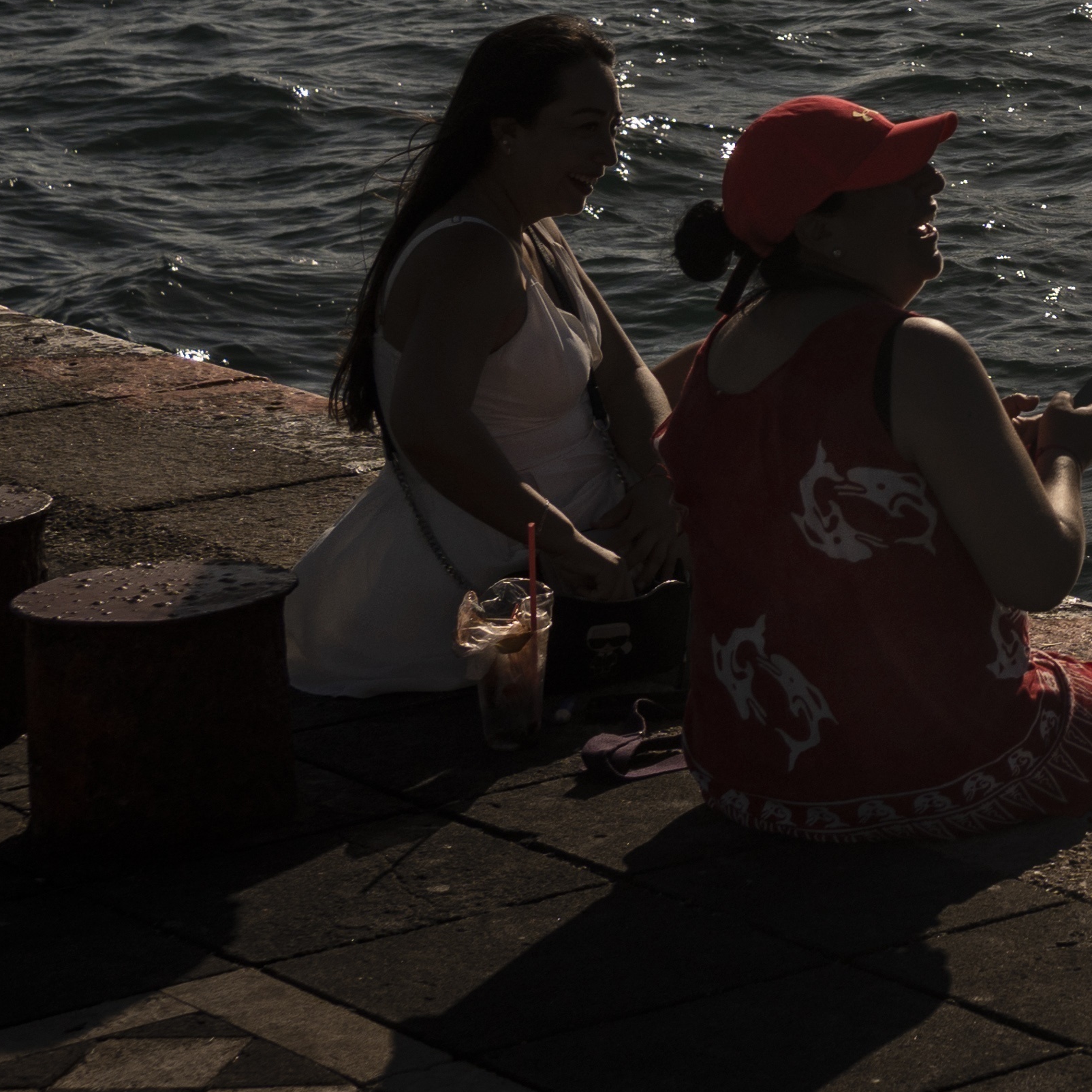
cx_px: 1934
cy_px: -94
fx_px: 4640
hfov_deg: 12.3
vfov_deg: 13.2
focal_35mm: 130
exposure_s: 1/4000
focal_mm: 35
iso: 100
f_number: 5.6
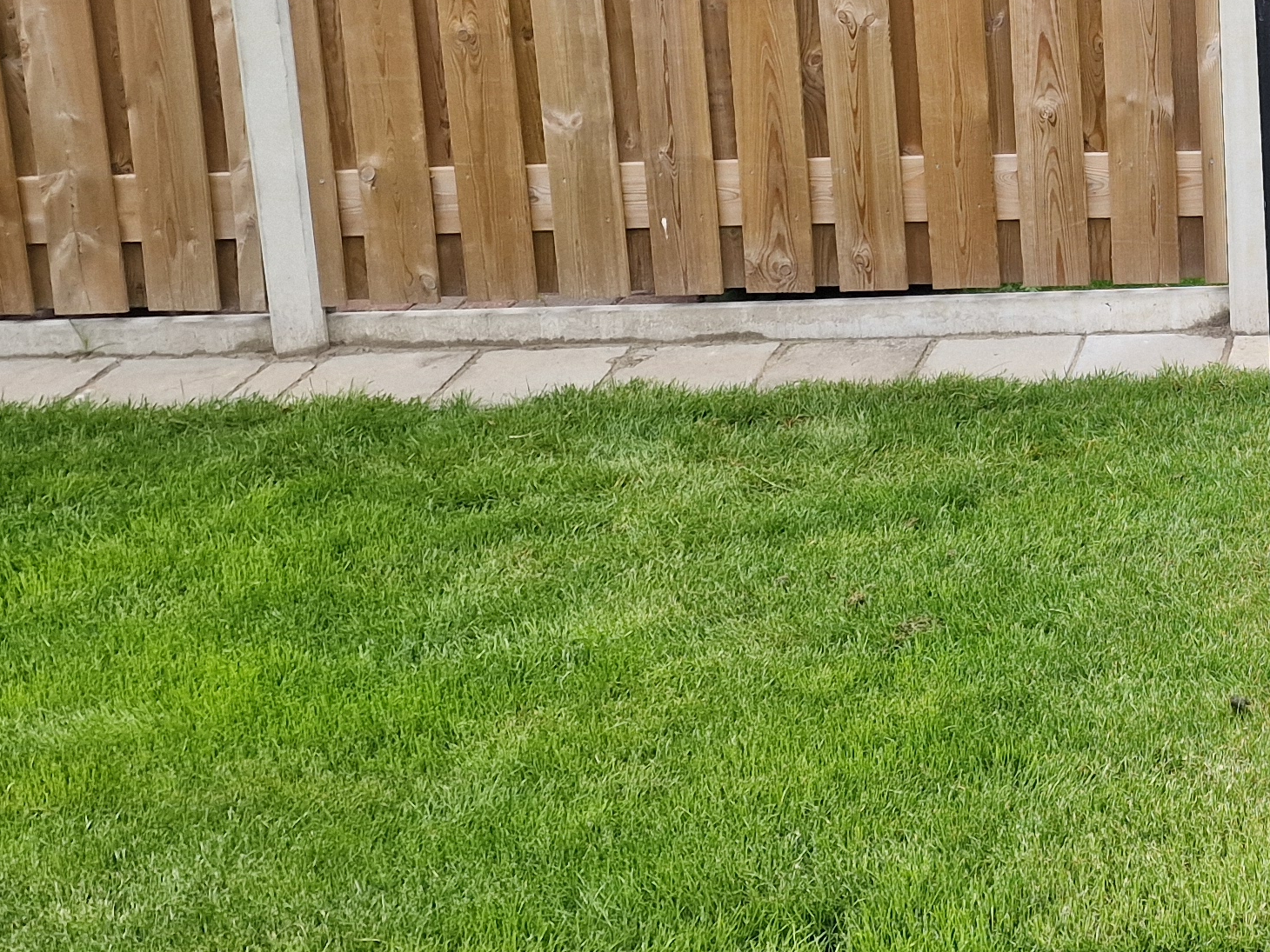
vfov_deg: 22.6
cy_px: 69
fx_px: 2311
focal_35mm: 63
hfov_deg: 27.5
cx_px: 1474
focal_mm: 6.4
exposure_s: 1/180
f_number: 1.8
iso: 80
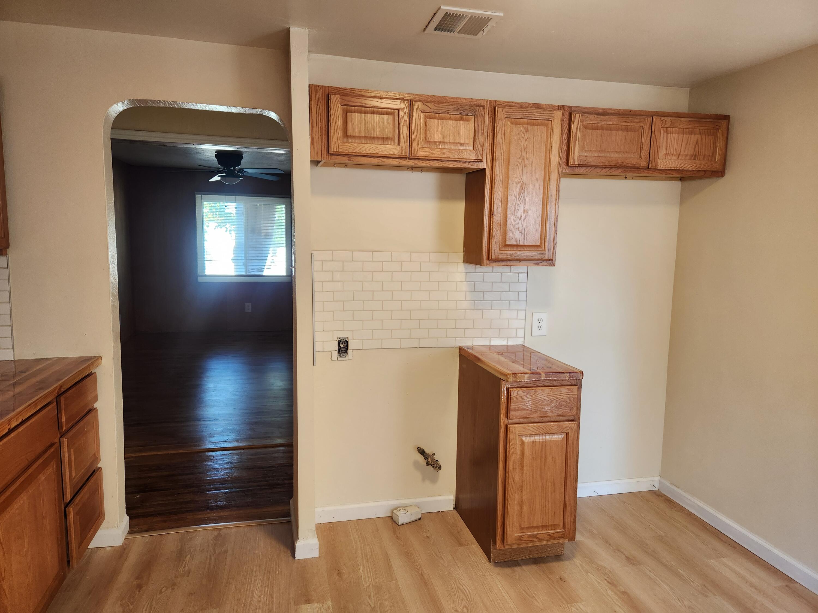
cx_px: 409
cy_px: 306
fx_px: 544
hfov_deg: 73.9
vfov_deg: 58.9
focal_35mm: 23
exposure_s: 1/120
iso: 160
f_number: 1.8
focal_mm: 5.4
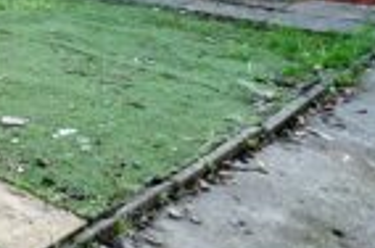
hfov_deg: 25.3
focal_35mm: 61
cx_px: -182
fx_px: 634
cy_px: -95
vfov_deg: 19.9
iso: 200
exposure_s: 1/75
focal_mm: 10
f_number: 4
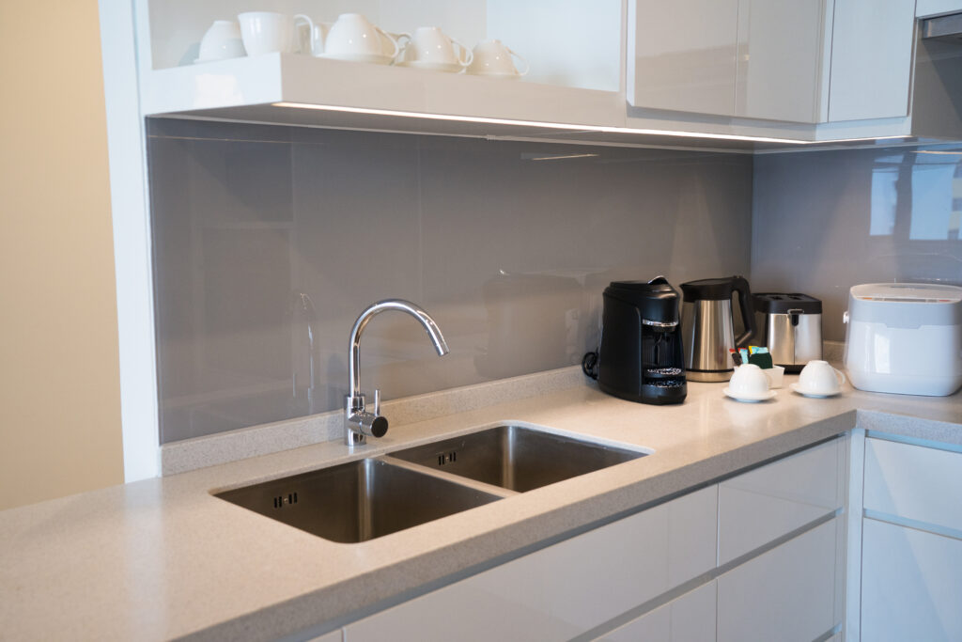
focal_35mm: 36
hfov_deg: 53.1
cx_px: 481
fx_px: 962
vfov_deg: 36.9
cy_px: 321
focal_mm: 36
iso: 800
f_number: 4
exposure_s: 1/80
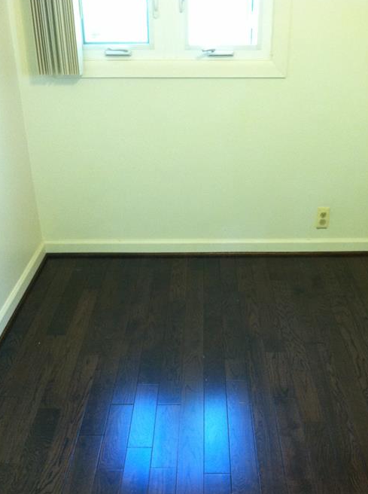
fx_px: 583
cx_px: 208
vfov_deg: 45.8
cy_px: 279
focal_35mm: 41
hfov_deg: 35.0
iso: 250
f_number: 2.8
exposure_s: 1/15
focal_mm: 3.85
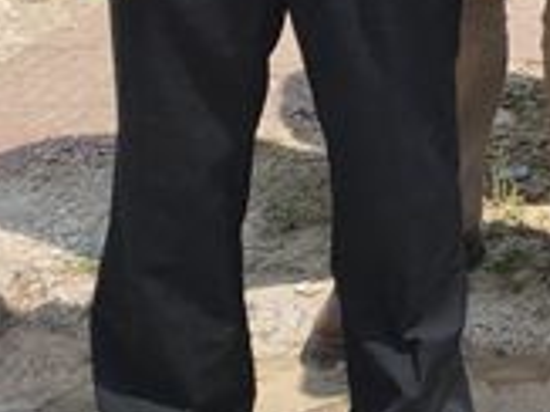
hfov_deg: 10.3
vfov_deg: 8.0
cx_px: 1326
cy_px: -694
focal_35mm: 166
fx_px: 2636
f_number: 1.8
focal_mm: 4.35
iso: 53
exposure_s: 1/2802
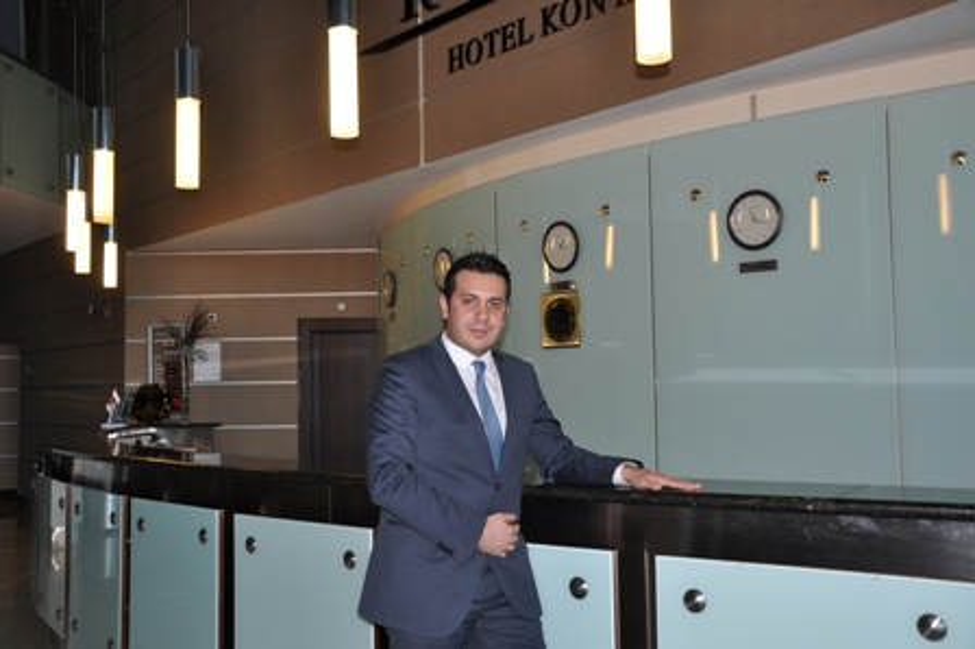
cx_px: 488
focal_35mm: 39
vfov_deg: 34.2
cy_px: 324
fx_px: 1055
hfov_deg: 49.6
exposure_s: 1/60
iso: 250
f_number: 4
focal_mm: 26
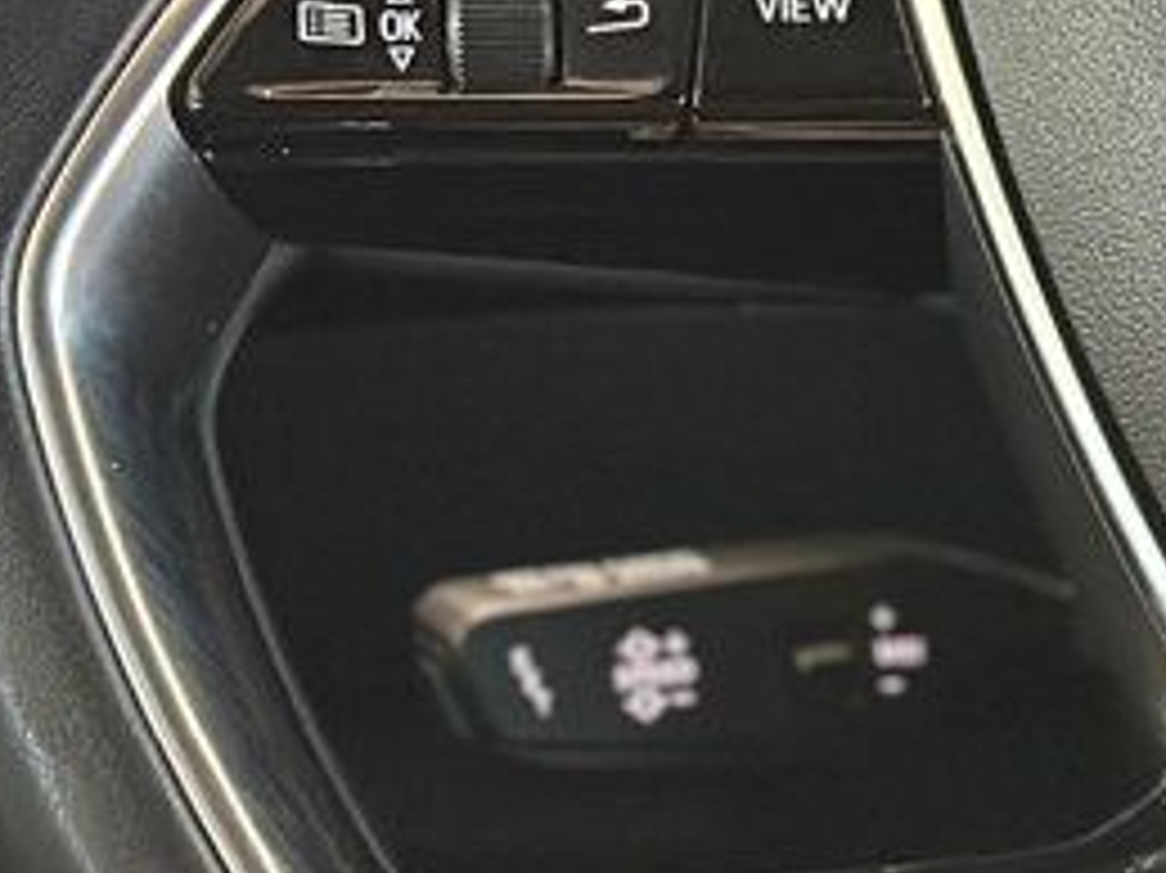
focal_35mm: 190
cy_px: 126
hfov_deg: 10.1
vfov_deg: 7.8
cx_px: 1733
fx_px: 6397
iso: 640
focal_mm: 6.86
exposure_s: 1/40
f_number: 1.78
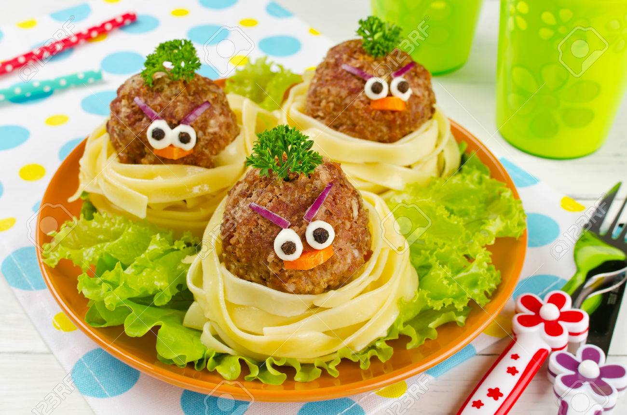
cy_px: 208
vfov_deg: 25.6
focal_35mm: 52
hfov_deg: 37.9
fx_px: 912
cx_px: 314
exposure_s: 1/125
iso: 100
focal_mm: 35
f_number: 9
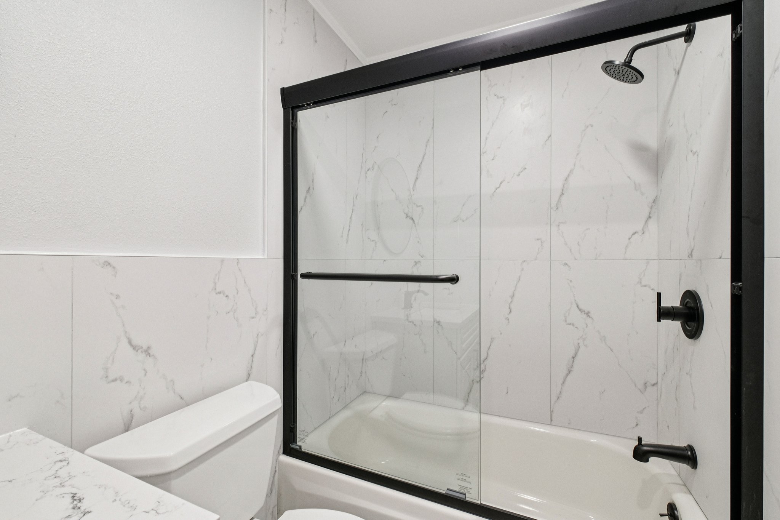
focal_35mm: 15
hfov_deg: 100.4
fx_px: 325
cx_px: 390
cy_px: 260
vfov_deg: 77.3
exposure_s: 1/5
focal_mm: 10
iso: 200
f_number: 8
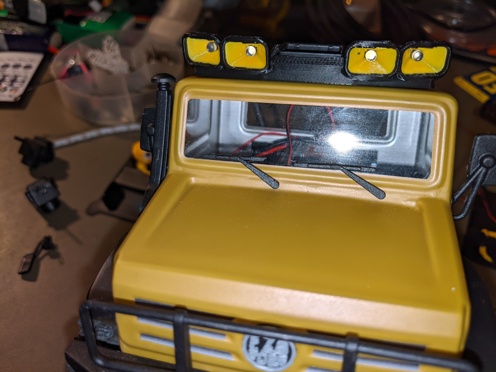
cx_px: 248
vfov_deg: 51.4
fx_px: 387
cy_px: 186
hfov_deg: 65.3
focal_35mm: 27
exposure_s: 1/120
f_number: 1.8
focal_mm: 4.44
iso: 76
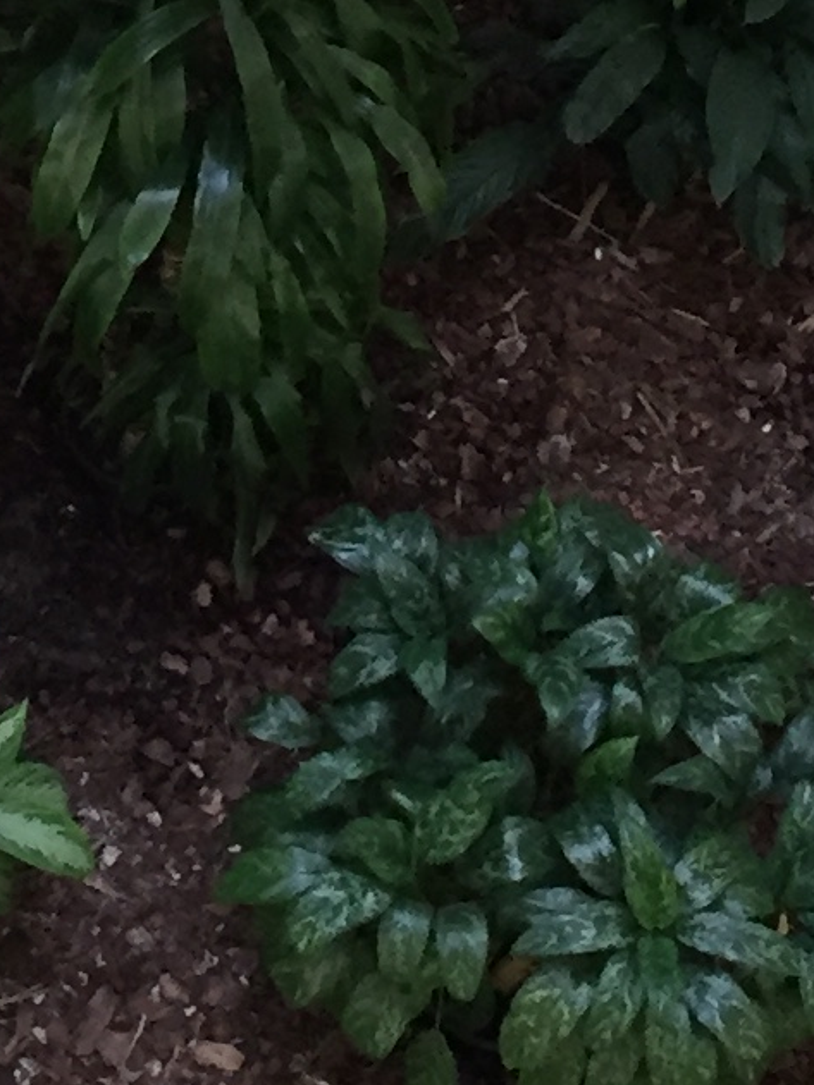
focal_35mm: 150
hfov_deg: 9.8
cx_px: 46
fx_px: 4705
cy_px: -316
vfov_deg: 12.7
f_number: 2.2
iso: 125
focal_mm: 4.15
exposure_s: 1/30
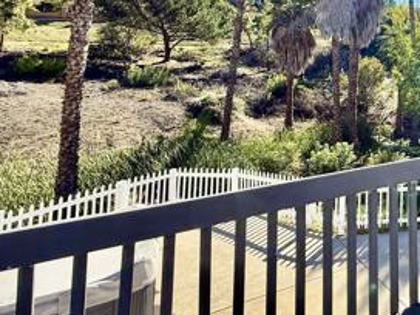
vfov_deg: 40.1
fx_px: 400
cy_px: 37
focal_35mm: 33
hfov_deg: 43.5
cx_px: 457
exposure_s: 1/970
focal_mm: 2.22
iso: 64
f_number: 2.2
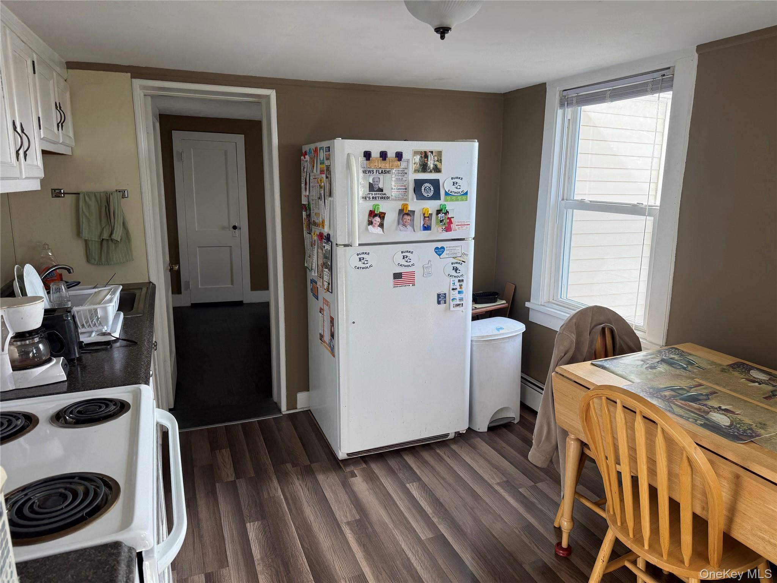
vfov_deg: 56.8
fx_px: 539
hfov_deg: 71.6
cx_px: 388
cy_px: 292
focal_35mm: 24
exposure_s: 1/149
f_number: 1.78
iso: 100
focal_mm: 6.76
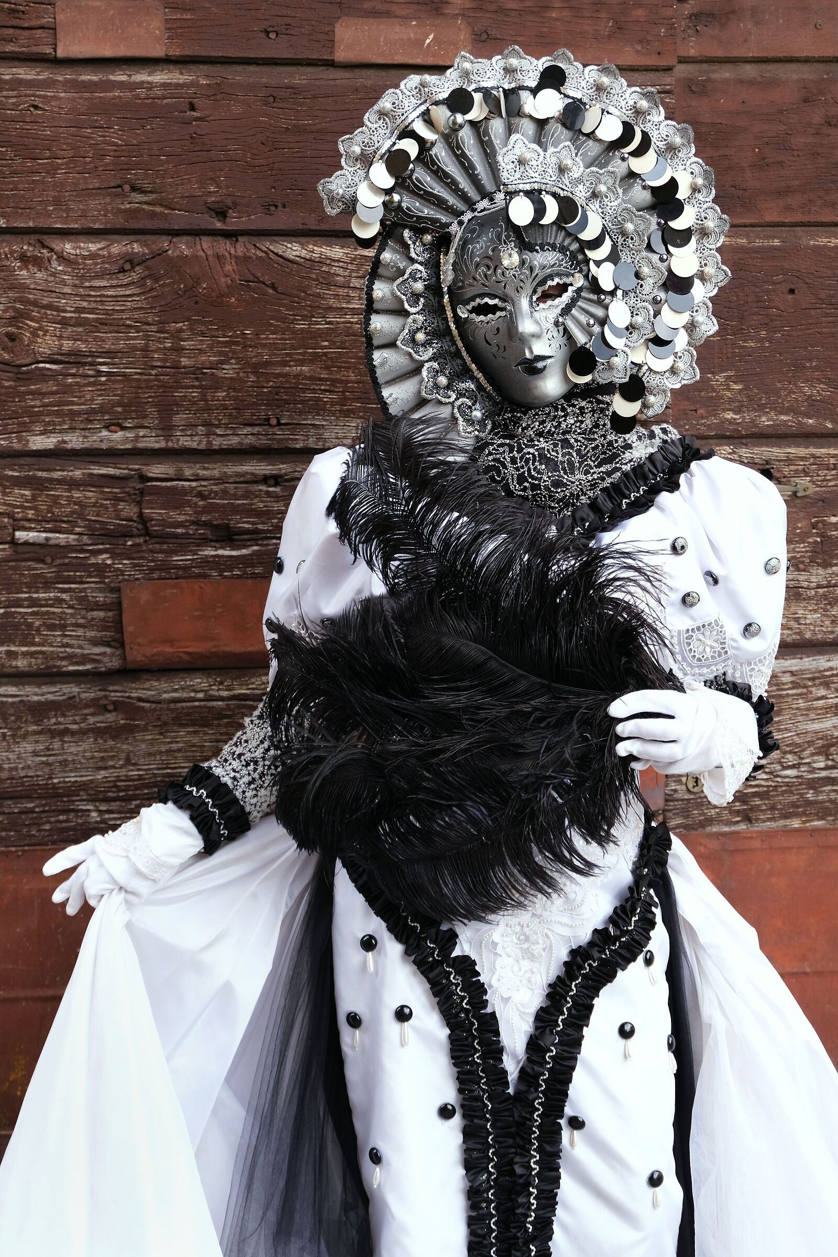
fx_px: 2269
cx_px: 419
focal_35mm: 65
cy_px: 628
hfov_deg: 20.9
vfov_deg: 31.0
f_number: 5.6
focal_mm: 43.4
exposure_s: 1/30
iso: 200
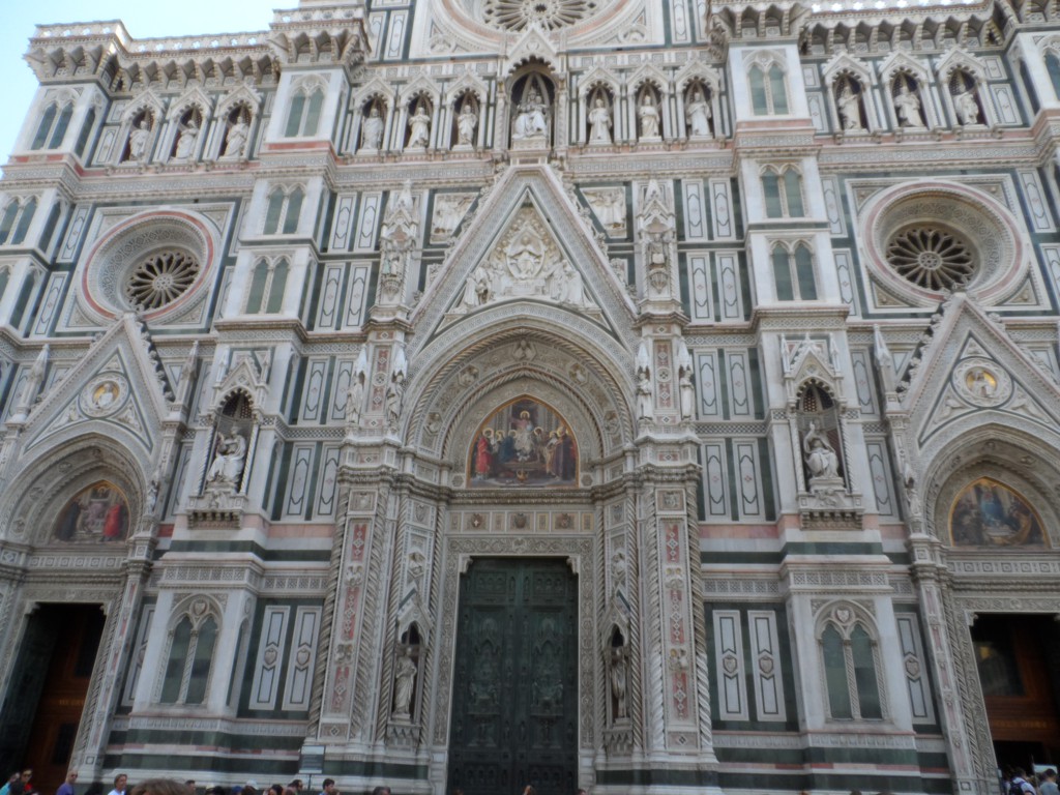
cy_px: 398
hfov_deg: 71.6
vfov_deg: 56.8
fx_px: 735
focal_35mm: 24
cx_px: 530
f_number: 3.2
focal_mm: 4
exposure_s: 1/350
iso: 80
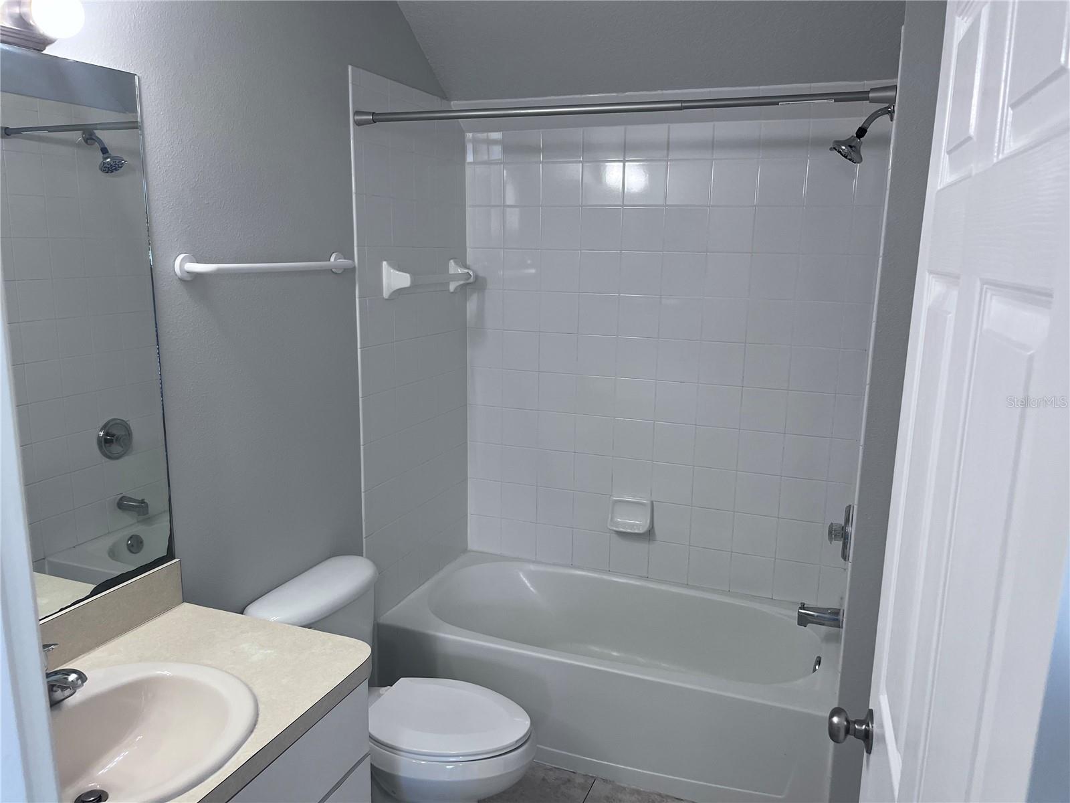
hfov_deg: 67.3
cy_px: 402
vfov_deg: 53.1
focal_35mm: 26
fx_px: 804
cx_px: 535
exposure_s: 1/120
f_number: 1.6
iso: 125
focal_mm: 5.1
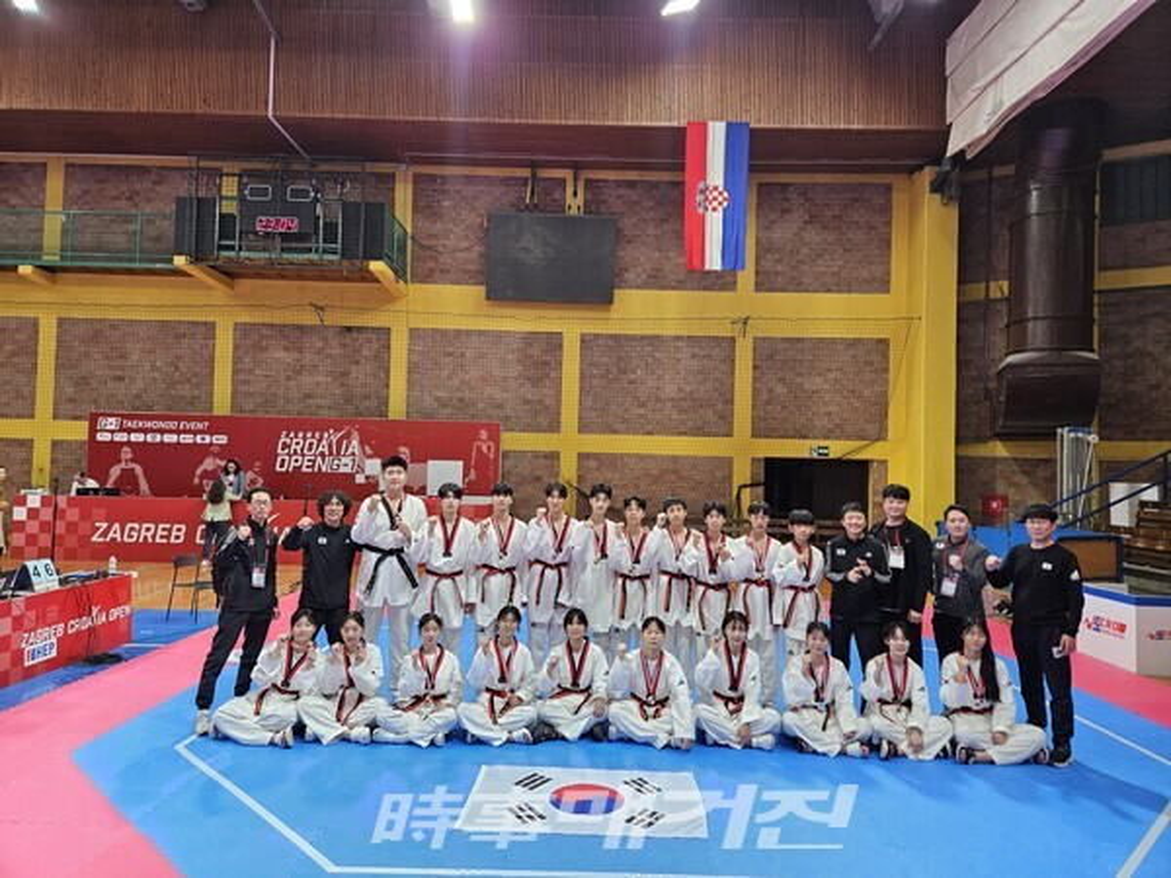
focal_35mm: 23
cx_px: 586
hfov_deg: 73.9
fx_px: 778
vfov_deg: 58.9
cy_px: 439
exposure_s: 1/100
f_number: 1.8
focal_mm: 5.4
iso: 64
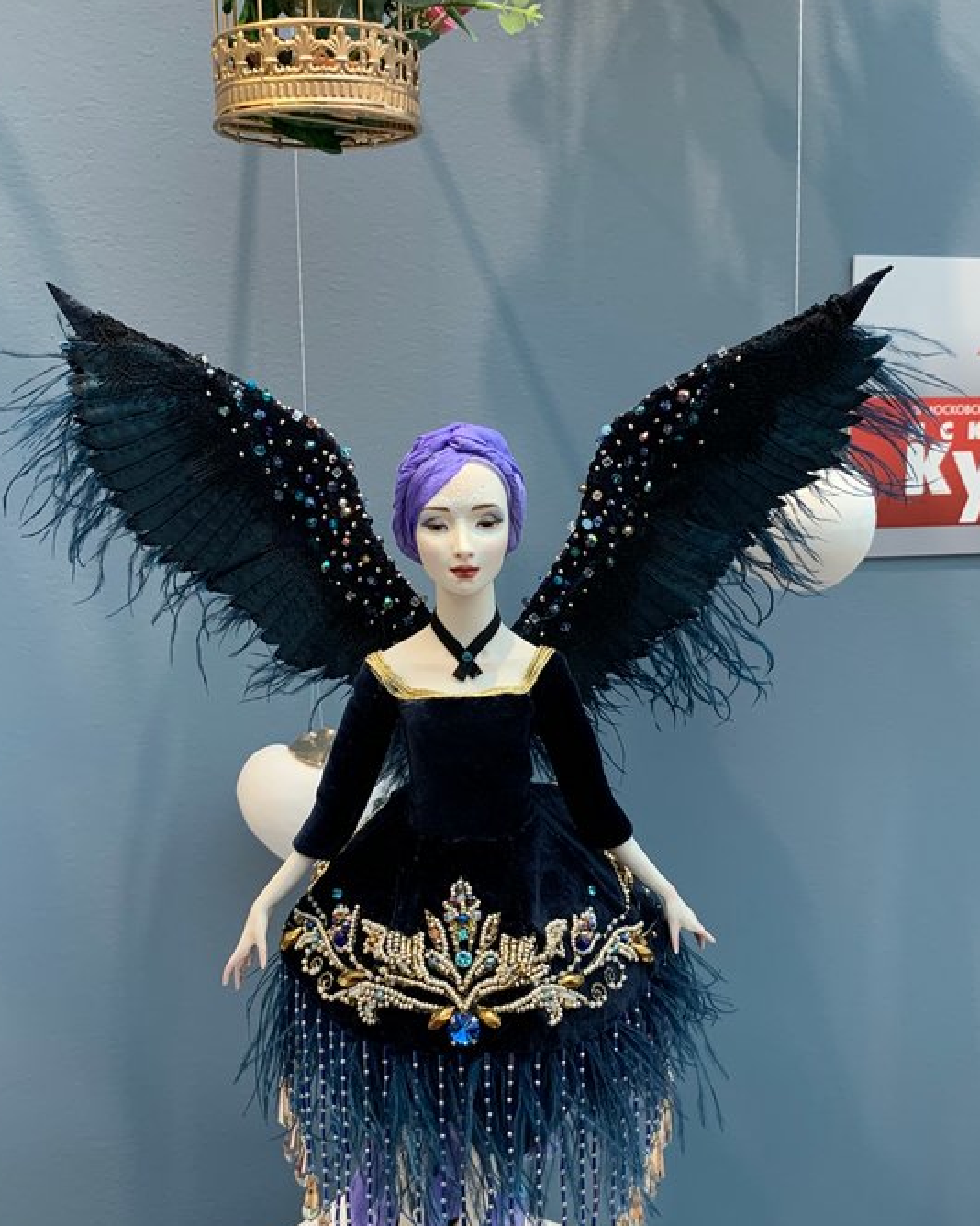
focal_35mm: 38
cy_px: 666
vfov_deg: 47.9
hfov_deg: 39.1
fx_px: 1378
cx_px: 543
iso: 100
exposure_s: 1/50
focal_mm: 4.25
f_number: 1.8
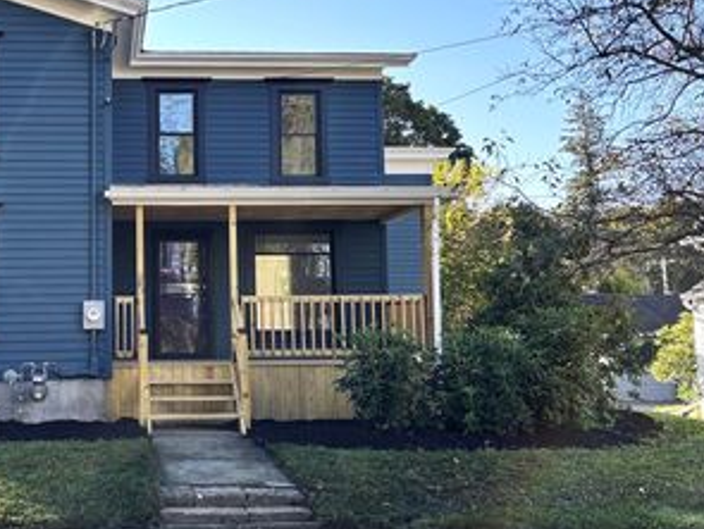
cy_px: 256
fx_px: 896
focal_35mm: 44
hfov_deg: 41.2
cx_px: 146
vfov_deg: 32.9
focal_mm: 5.96
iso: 50
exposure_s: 1/280
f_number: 1.6
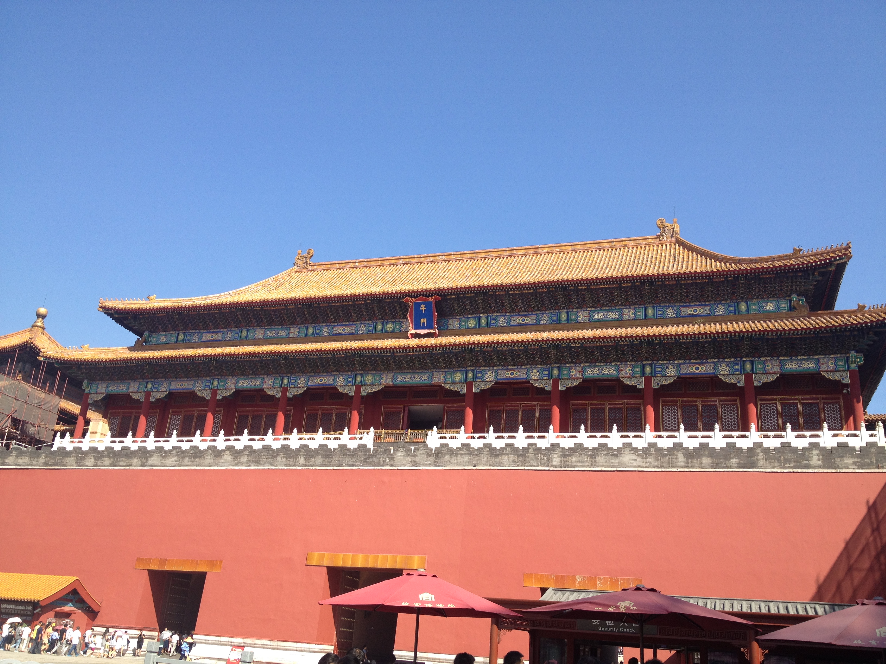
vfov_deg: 40.7
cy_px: 332
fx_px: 896
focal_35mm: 35
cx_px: 443
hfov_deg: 52.6
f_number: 2.4
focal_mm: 4.28
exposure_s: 1/812
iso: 50
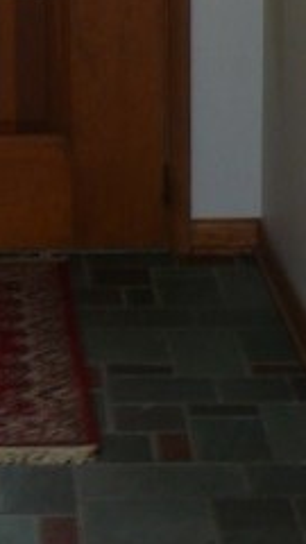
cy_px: -267
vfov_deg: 14.7
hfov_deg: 8.8
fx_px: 1962
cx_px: -111
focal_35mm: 136
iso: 100
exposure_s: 1/30
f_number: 2.8
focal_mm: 8.1
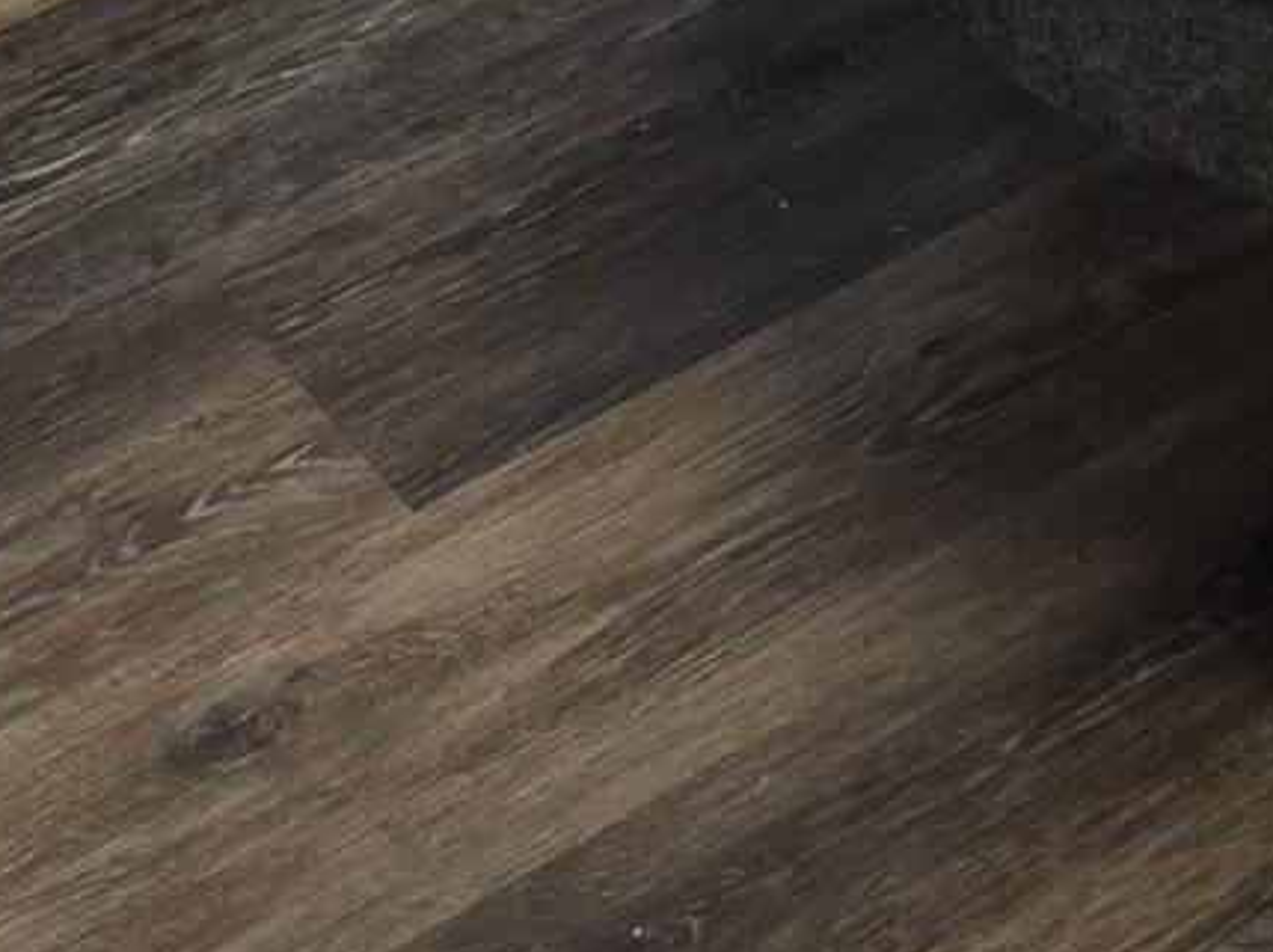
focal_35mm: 161
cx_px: 2181
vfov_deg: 7.9
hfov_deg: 11.5
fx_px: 5916
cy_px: -1913
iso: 50
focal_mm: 5.4
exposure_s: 1/120
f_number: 1.8
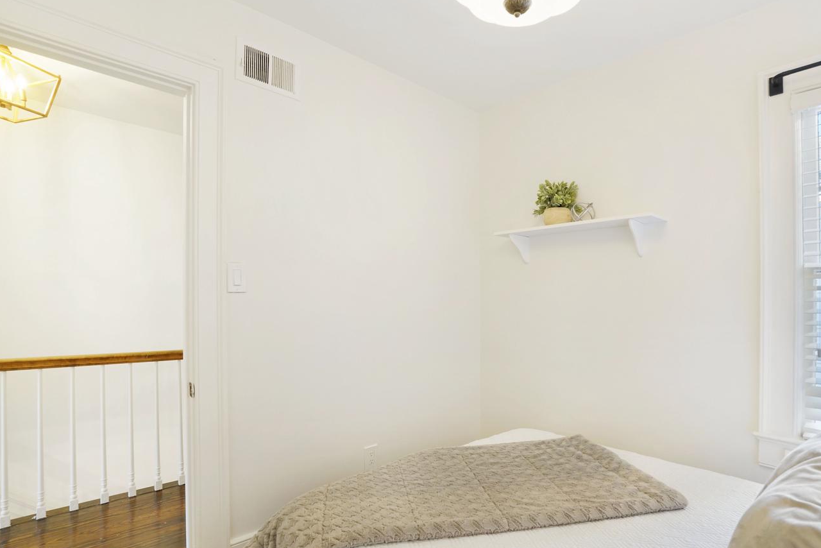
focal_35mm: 18
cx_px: 459
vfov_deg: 67.4
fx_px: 411
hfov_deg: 89.6
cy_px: 281
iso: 1250
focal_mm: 16
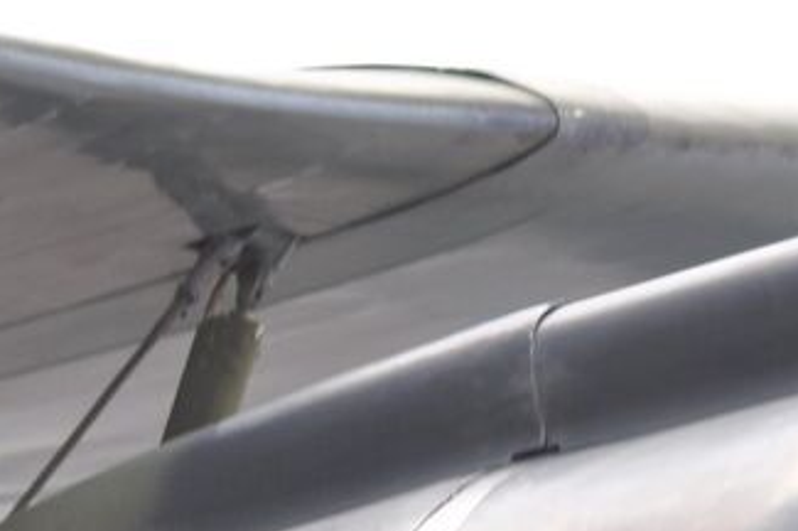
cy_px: 966
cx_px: 174
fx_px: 27436
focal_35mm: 1239
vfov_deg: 1.1
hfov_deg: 1.7
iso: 200
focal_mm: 210
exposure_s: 1/160
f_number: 8
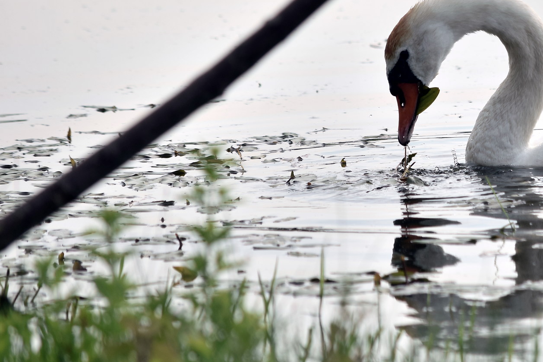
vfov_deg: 2.5
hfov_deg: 3.7
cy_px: 61
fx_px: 8416
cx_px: 484
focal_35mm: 558
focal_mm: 195
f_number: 5.6
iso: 100
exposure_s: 1/800
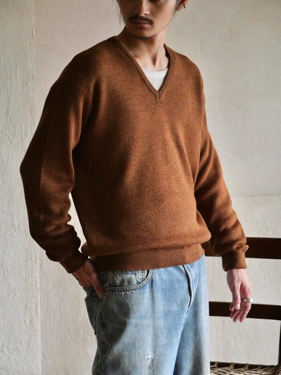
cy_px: 188
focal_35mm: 108
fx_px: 1169
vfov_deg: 18.2
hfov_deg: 13.7
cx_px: 140
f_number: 4
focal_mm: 54
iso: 3200
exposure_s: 1/125
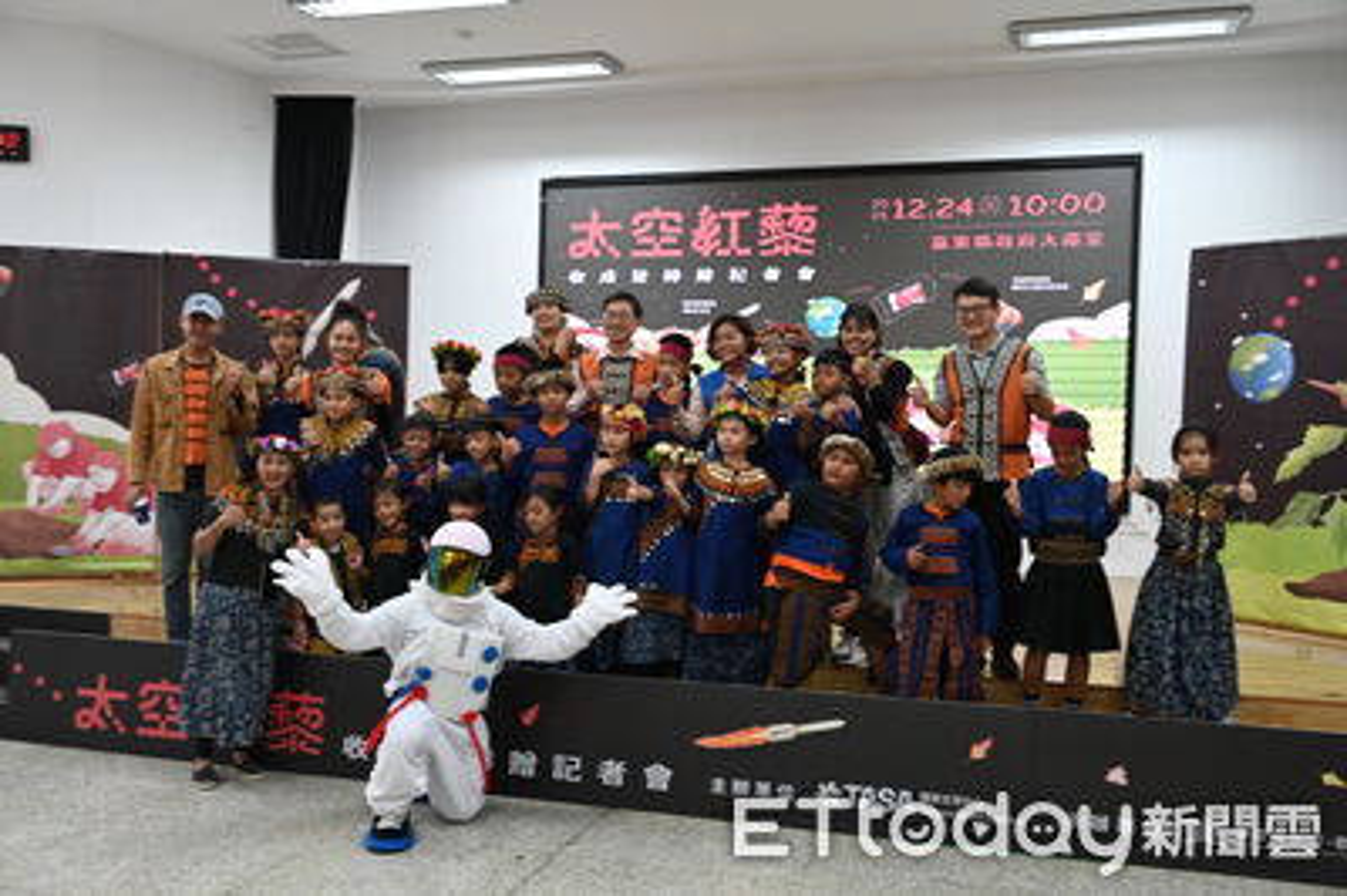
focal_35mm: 35
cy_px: 448
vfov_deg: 37.8
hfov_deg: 54.5
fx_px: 1308
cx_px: 674
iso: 2500
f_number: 4.8
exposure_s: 1/125
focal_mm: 35
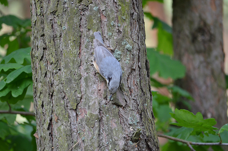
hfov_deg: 6.4
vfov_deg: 4.3
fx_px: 2029
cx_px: 108
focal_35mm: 321
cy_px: 80
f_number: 5.6
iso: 1100
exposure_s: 1/125
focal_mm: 200
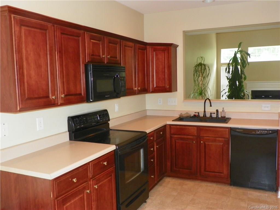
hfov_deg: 54.0
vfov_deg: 41.8
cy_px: 105
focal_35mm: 34
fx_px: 275
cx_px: 140
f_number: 3.2
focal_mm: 6.1
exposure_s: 1/30
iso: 200
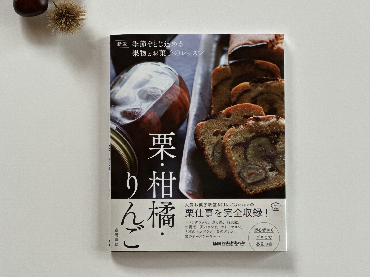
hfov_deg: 23.0
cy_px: 128
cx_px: 183
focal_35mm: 85
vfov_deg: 17.4
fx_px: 908
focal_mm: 9
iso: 400
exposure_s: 1/30
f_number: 2.8
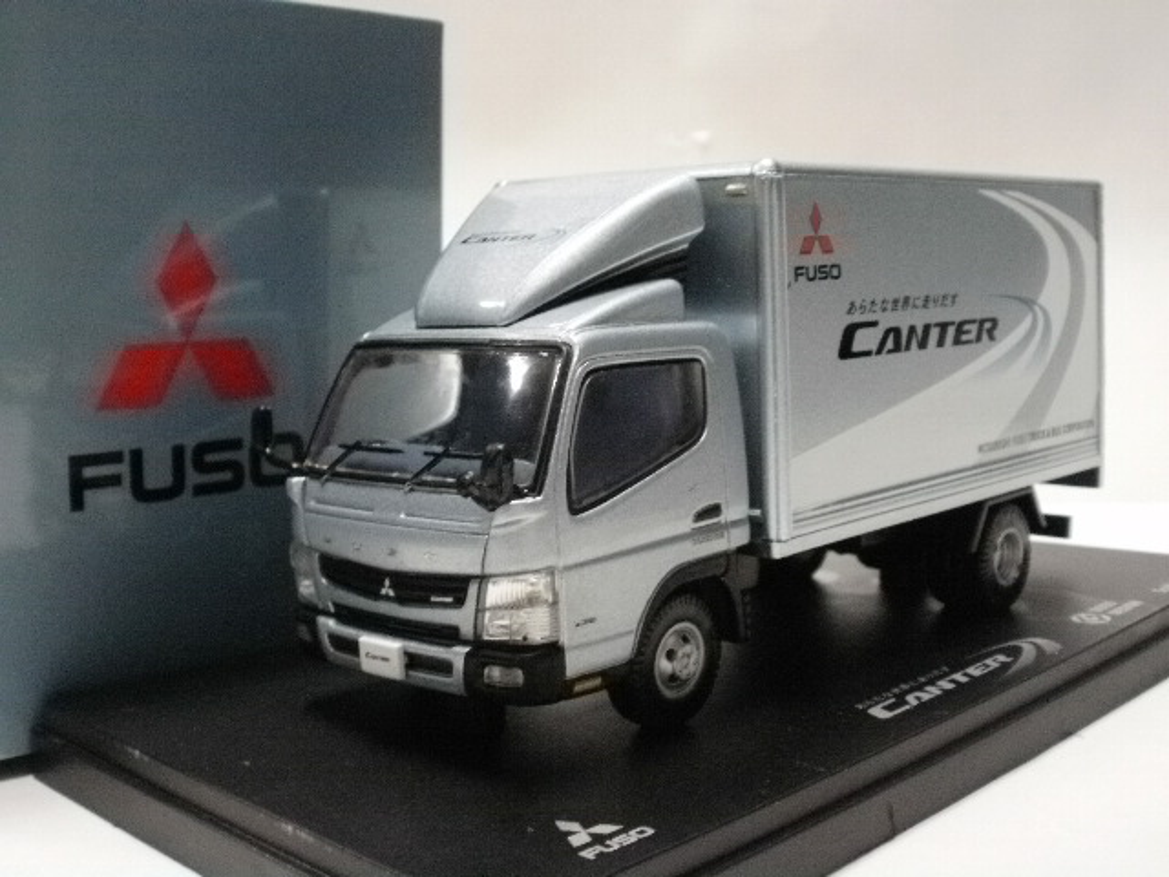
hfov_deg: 42.9
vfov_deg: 32.9
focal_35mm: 44
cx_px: 584
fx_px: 1486
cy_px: 438
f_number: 4
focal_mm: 7.7
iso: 640
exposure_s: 1/15
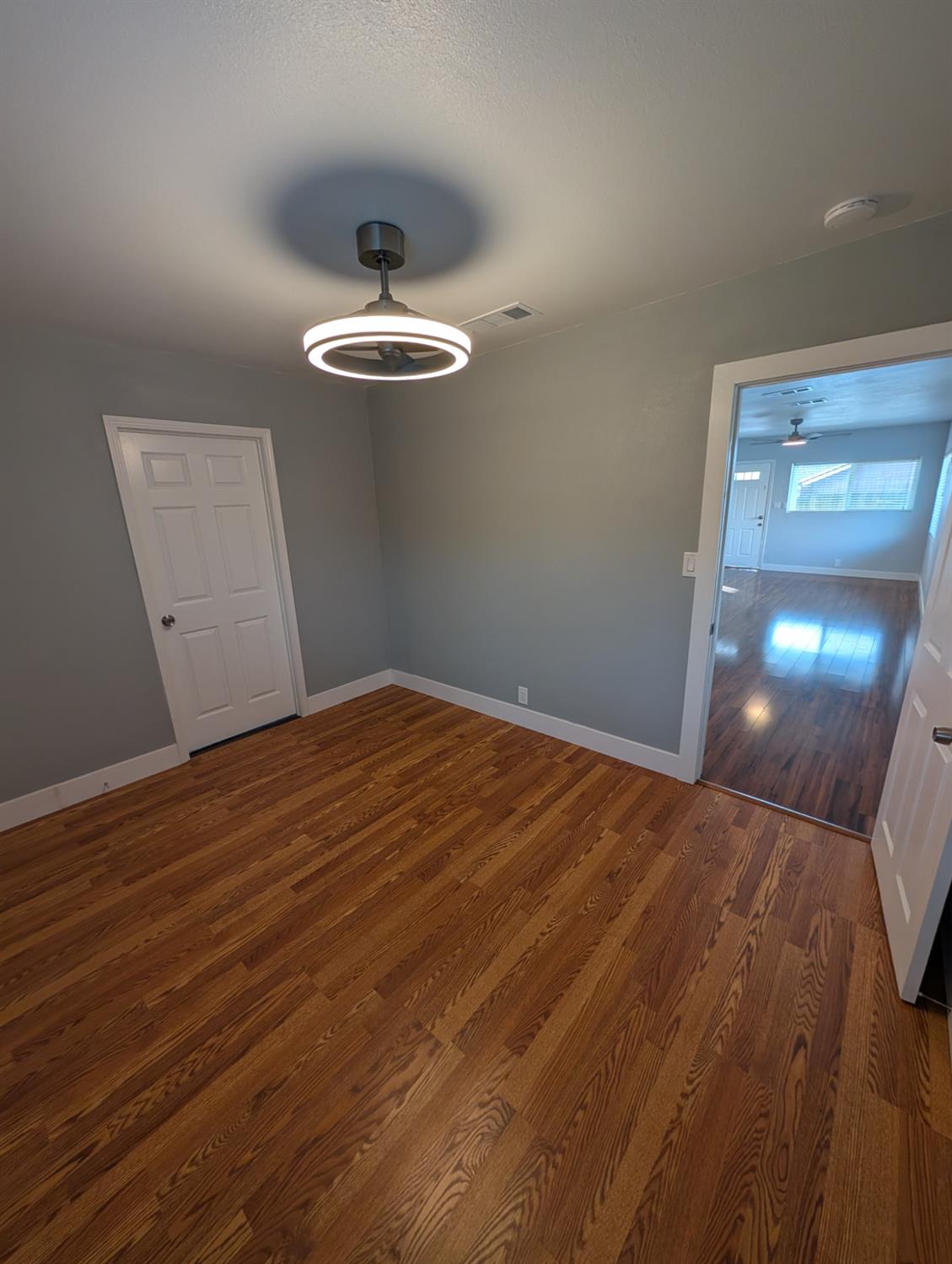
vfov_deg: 110.4
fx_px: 439
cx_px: 476
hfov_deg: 94.7
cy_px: 632
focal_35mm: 12
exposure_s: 1/103
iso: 100
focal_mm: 2.02
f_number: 1.7
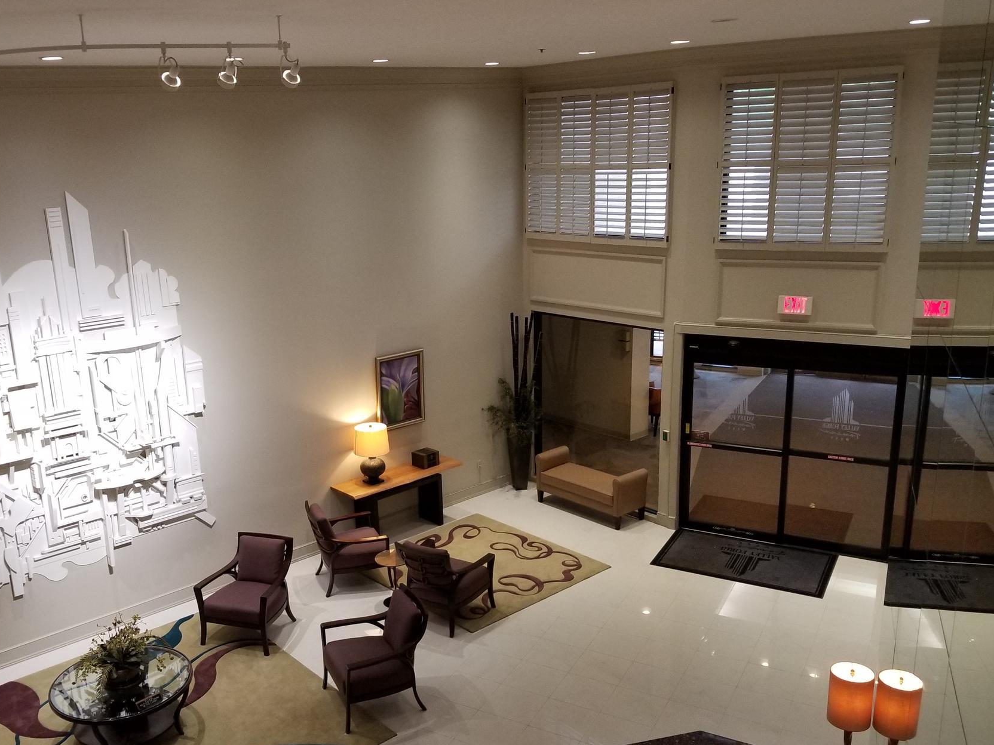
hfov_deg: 56.5
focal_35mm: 32
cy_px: 425
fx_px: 919
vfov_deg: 44.0
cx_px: 412
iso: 200
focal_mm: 4.3
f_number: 1.7
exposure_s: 1/60
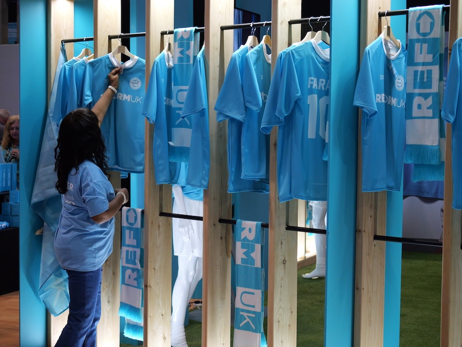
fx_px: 935
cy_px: 174
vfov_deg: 21.0
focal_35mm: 70
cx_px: 231
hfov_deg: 27.8
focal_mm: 35
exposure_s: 1/80
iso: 1600
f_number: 2.8
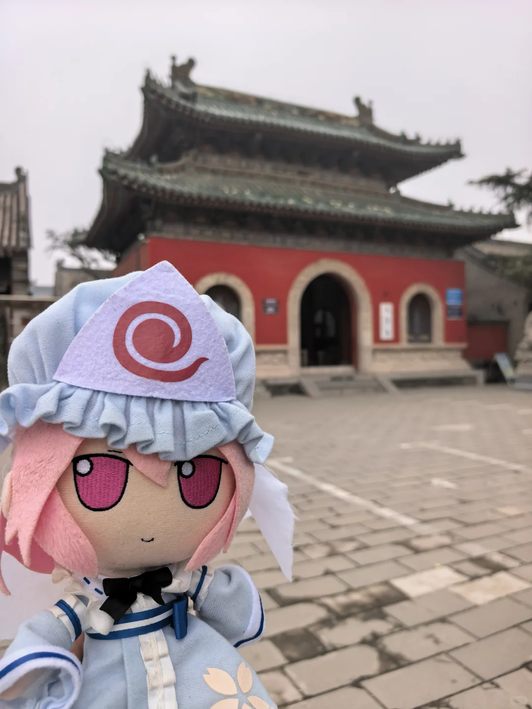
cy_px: 354
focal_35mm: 24
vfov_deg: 71.6
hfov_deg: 56.8
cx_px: 266
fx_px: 492
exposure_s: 1/489
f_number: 2
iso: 50
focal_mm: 5.75
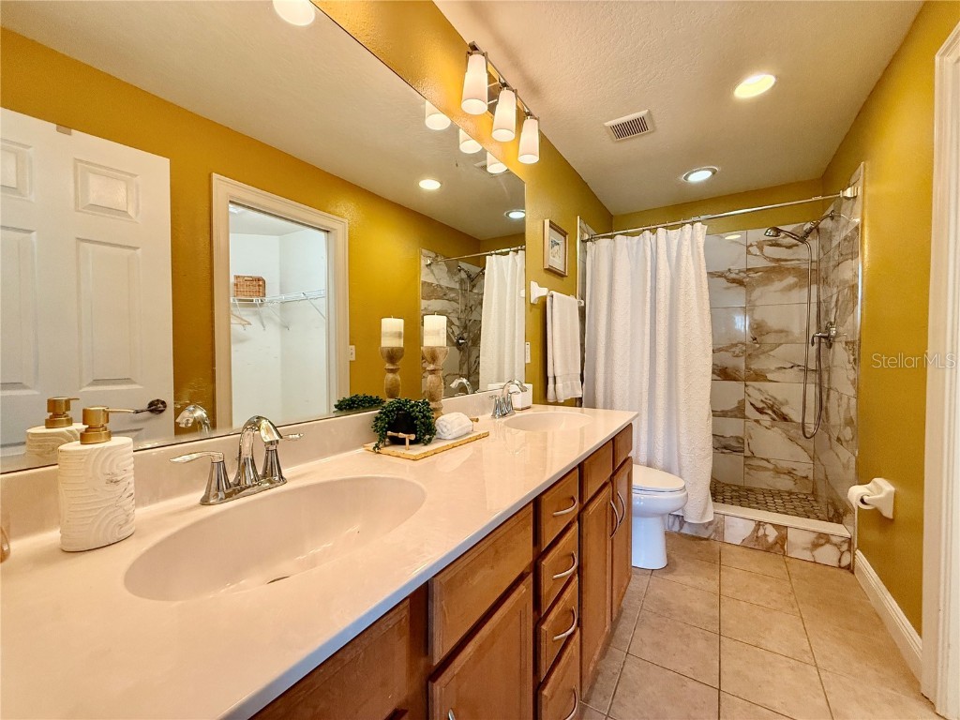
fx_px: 388
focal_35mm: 14
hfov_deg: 102.1
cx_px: 480
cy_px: 360
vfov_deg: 85.7
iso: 320
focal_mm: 2.22
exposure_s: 1/120
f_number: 2.2
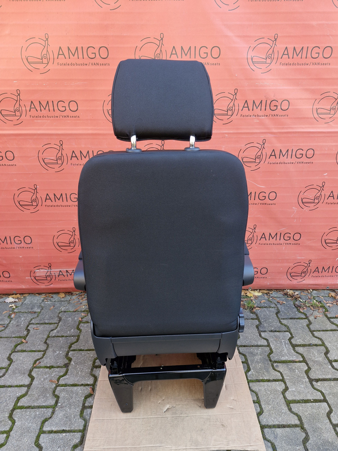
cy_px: 226
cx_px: 169
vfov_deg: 73.9
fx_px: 299
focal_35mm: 23
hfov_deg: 58.9
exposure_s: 1/289
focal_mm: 5.54
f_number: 1.8
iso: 50
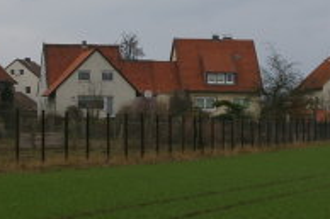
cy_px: 46
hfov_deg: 10.1
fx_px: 1869
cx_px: 143
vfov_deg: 6.7
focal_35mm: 204
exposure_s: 1/125
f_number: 13
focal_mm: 33
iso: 200
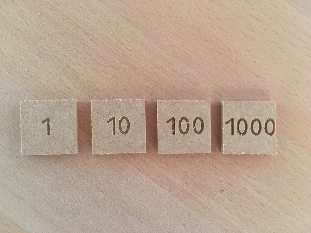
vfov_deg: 48.2
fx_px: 261
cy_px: 116
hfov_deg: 61.7
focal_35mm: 29
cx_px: 156
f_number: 2.2
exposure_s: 1/4
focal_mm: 4.15
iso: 80
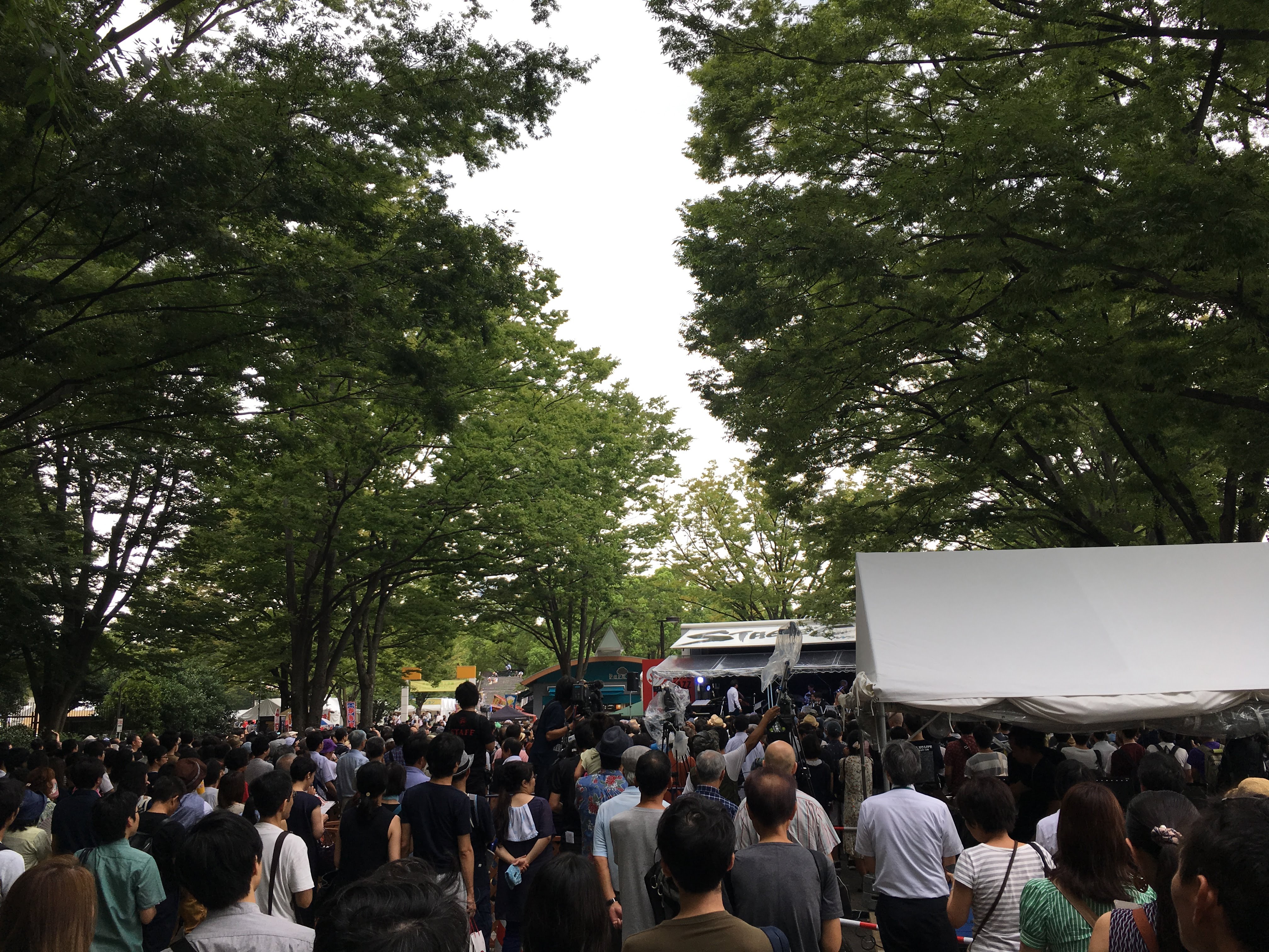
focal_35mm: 29
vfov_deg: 48.2
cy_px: 476
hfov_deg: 61.7
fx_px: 1063
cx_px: 634
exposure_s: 1/175
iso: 25
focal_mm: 4.15
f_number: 2.2
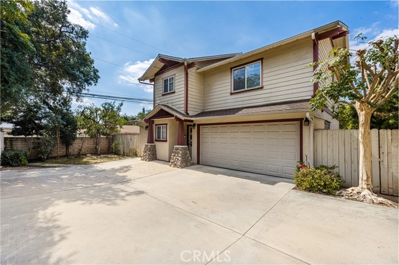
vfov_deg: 75.4
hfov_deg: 98.6
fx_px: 172
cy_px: 132
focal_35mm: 16
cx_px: 200
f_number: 13
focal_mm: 15.5
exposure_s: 1/320
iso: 100
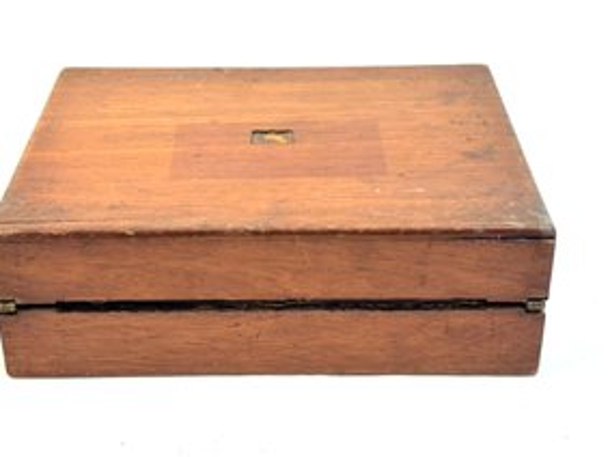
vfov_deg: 23.3
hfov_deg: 30.7
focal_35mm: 63
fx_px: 1110
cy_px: 236
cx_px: 301
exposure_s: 1/120
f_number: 1.6
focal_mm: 5.96
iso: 50
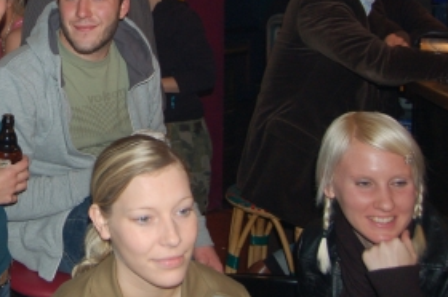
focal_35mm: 58
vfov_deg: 22.3
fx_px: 721
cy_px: -14
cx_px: 13
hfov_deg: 32.1
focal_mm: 18
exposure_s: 1/60
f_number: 3.5
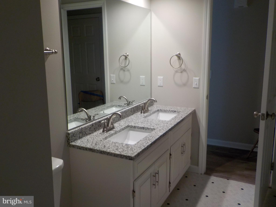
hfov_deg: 60.0
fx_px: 239
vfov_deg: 46.8
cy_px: 104
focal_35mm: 30
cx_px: 138
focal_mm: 4.1
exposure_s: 1/30
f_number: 3.3
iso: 180
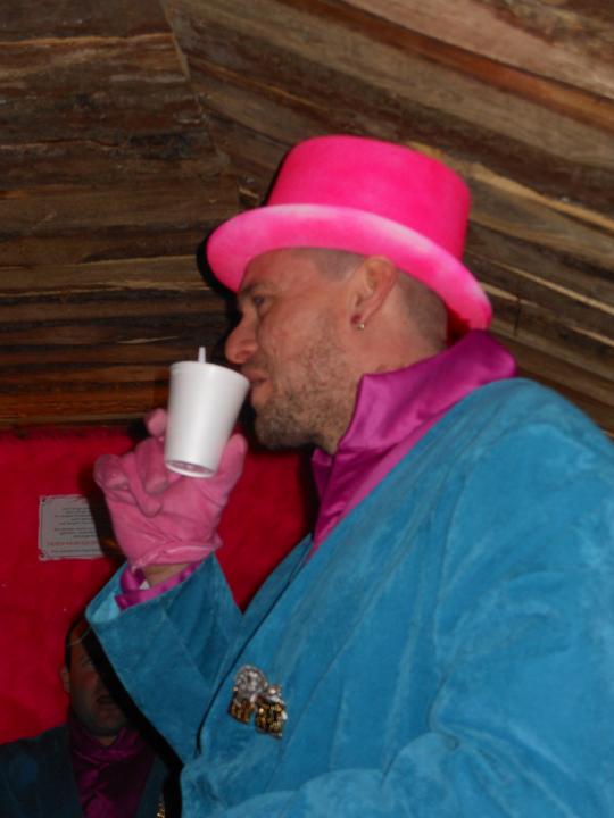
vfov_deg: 29.4
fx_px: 1561
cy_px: 409
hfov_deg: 22.3
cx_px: 307
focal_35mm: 66
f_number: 4.3
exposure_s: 1/60
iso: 200
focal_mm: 11.7
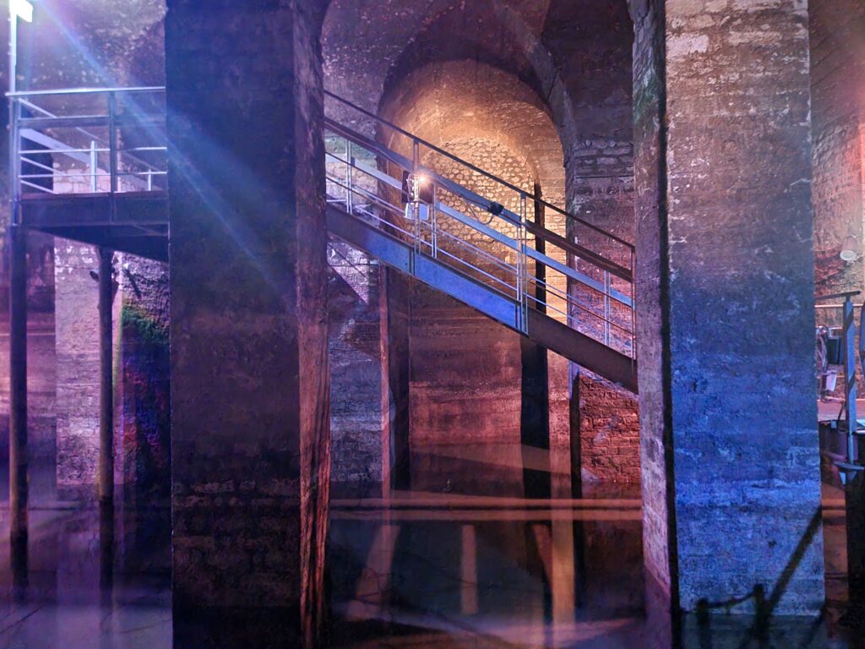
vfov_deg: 56.8
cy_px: 324
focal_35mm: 24
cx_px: 432
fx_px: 600
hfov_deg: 71.6
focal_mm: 6.7
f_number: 1.8
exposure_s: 1/10
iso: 3200
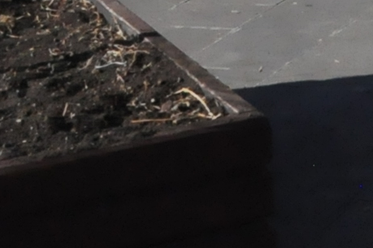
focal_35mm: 189
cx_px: 1019
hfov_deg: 9.2
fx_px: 1956
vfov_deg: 6.6
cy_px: -504
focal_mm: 18
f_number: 18
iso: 1600
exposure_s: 1/1250
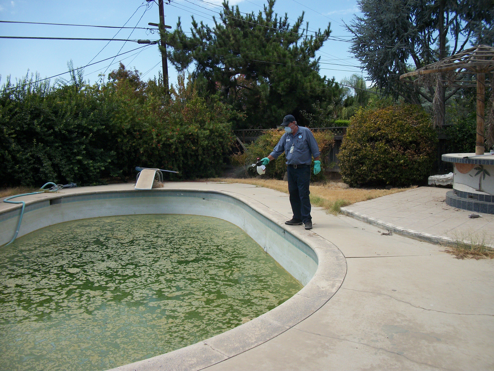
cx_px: 247
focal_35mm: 32
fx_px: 457
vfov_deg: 44.2
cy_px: 186
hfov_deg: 56.8
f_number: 8.8
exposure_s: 1/160
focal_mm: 5.7
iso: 80
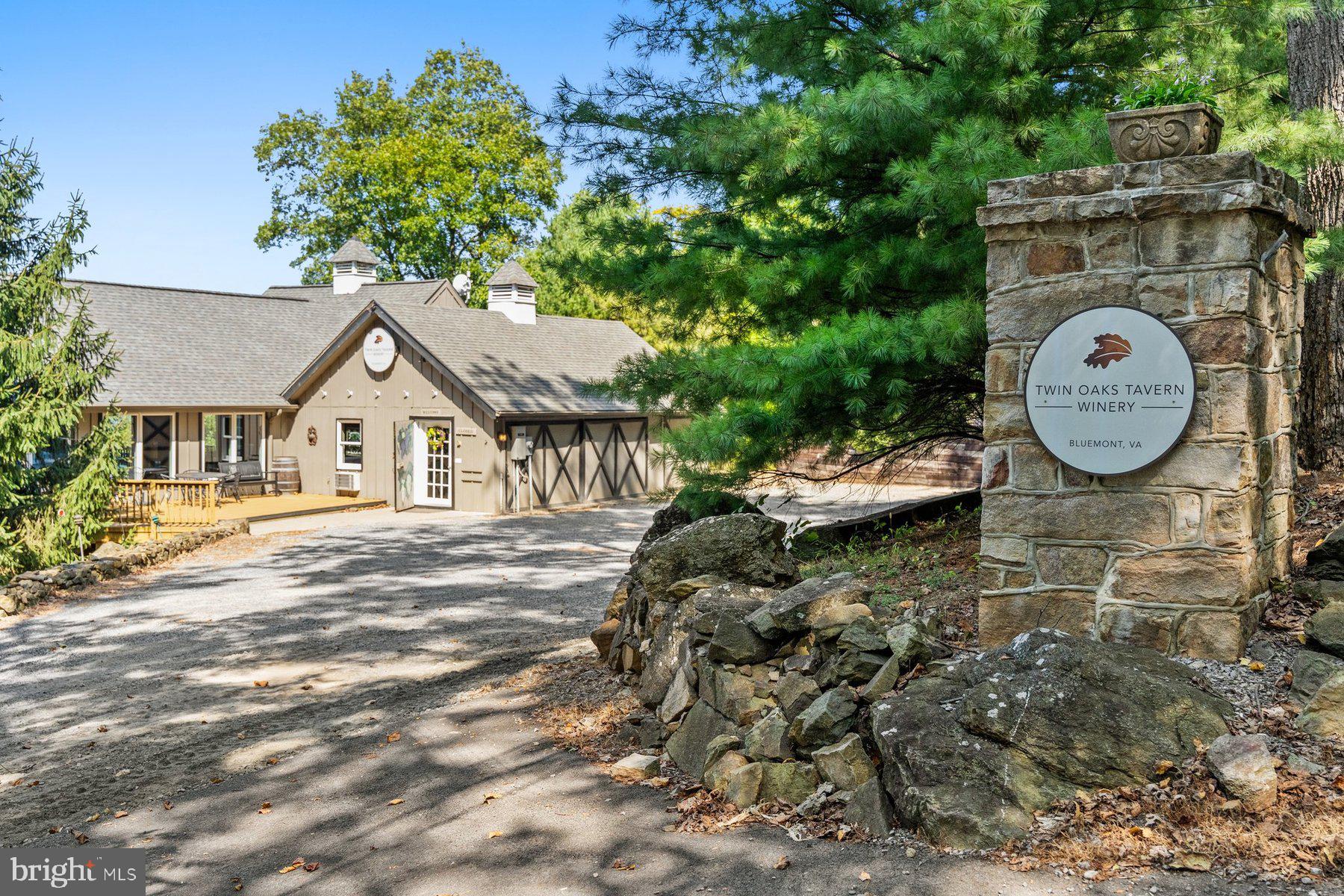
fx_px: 1213
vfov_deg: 40.5
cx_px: 672
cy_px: 448
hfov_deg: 58.0
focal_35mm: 32
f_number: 4
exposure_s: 1/1600
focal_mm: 32.5
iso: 800
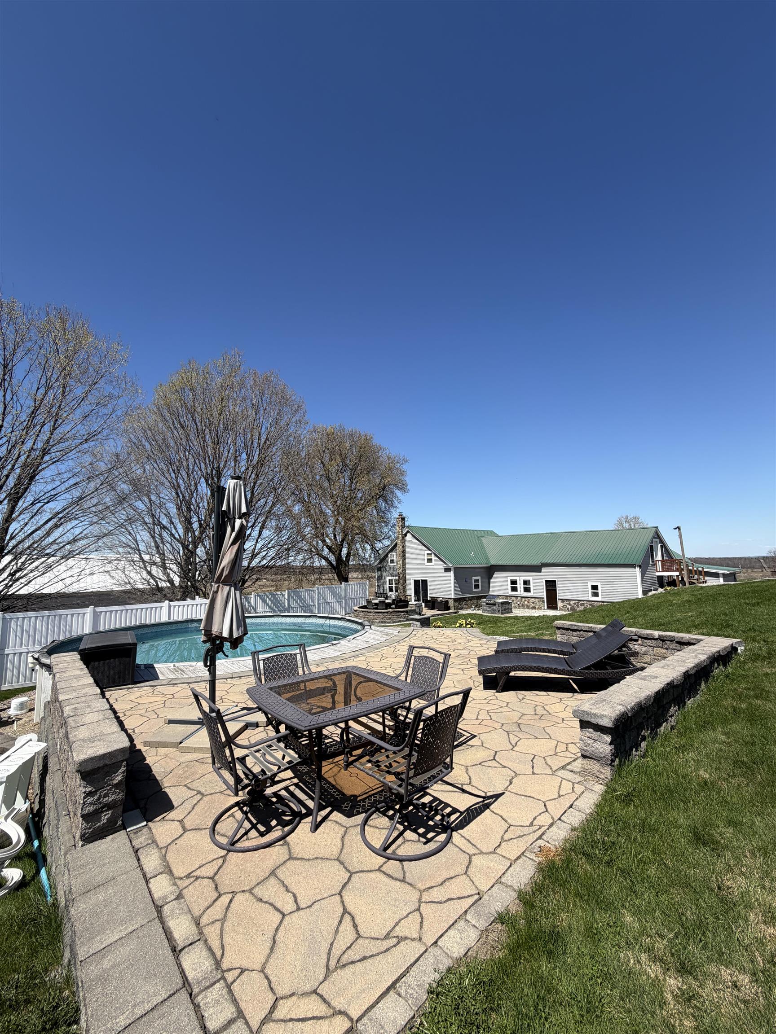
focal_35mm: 14
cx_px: 388
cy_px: 517
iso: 20
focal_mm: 2.22
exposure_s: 1/830
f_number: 2.2
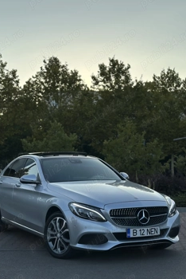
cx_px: 82
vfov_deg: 35.0
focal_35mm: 57
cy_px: 123
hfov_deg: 23.8
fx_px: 441
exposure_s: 1/3257
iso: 80
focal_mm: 6.86
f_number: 1.78
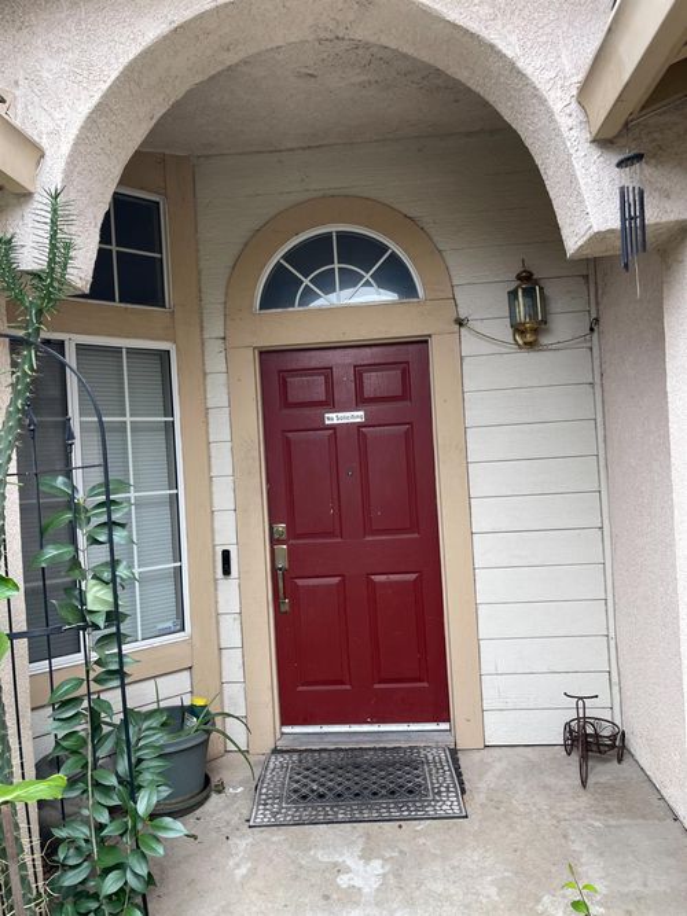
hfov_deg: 54.9
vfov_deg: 69.4
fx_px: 662
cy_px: 458
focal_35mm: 25
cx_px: 344
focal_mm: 5.1
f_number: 1.6
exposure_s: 1/121
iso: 64
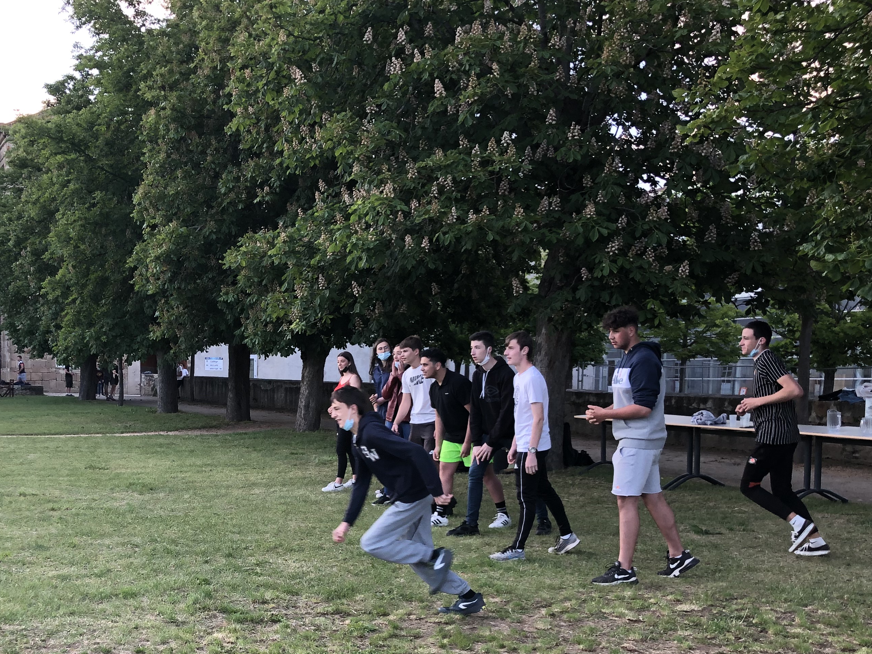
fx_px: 1108
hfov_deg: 42.0
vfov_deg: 32.2
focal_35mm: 44
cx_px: 254
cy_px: 493
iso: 40
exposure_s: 1/120
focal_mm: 4
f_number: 1.8
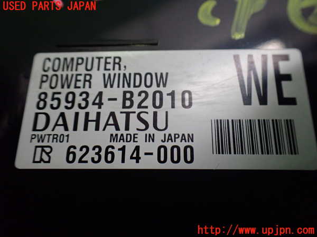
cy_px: 118
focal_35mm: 30
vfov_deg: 46.8
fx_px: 275
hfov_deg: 60.0
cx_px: 158
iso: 800
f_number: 2.3
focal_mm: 5.4
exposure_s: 1/125
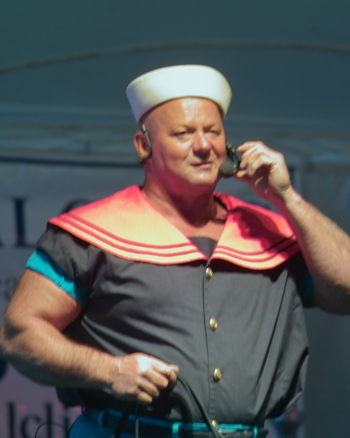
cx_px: 198
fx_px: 3276
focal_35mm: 253
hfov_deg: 6.1
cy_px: 219
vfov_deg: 7.6
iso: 400
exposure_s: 1/45
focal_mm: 105
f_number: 2.8
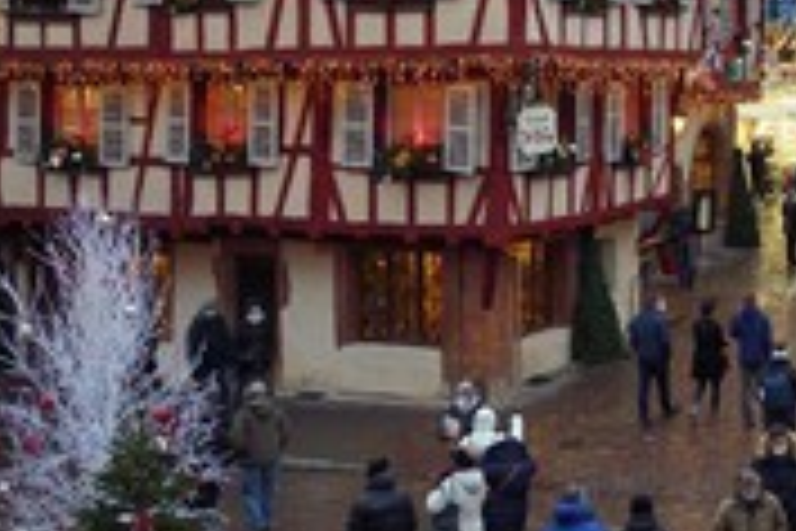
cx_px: 857
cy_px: 40
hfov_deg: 27.0
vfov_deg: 19.3
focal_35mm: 69
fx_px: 1526
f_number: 7.1
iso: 800
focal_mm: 29
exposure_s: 1/15
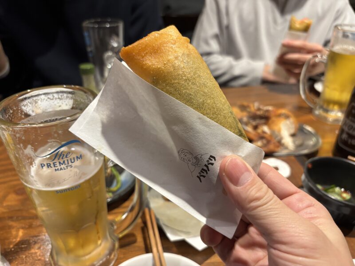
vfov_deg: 53.1
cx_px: 178
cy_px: 133
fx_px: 267
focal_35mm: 26
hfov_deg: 67.3
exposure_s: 1/50
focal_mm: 5.96
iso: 250
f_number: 1.6
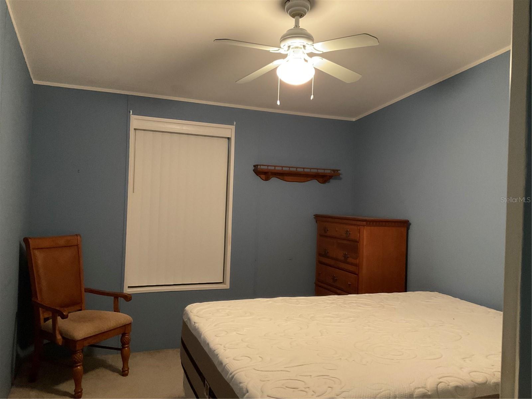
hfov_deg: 61.7
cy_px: 200
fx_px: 446
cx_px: 266
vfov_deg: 48.2
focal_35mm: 29
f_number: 1.8
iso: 320
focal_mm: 3
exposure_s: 1/30
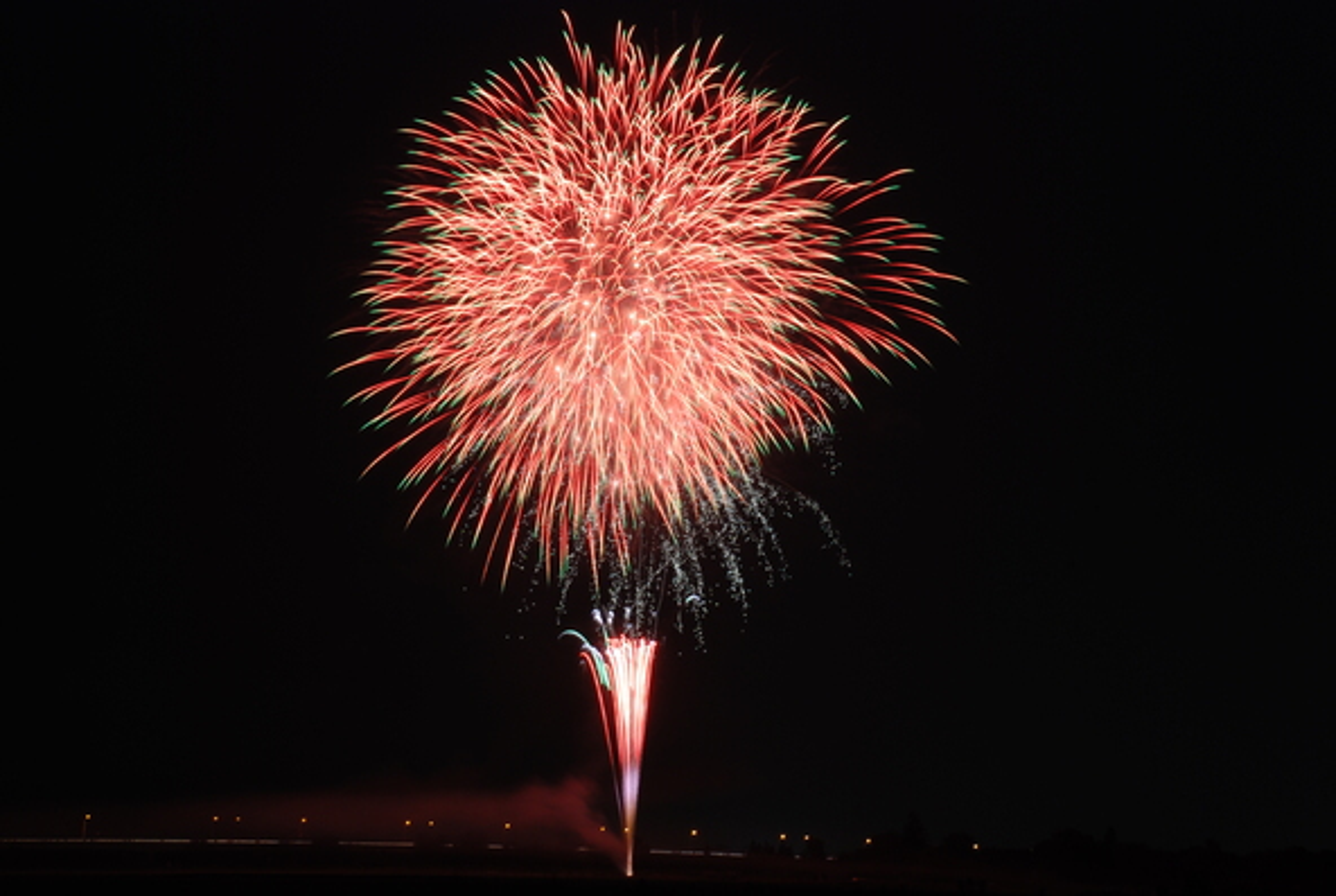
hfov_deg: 25.9
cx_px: 668
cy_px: 448
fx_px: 2900
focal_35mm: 78
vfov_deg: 17.6
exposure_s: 10.9
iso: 125
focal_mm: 52
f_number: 13
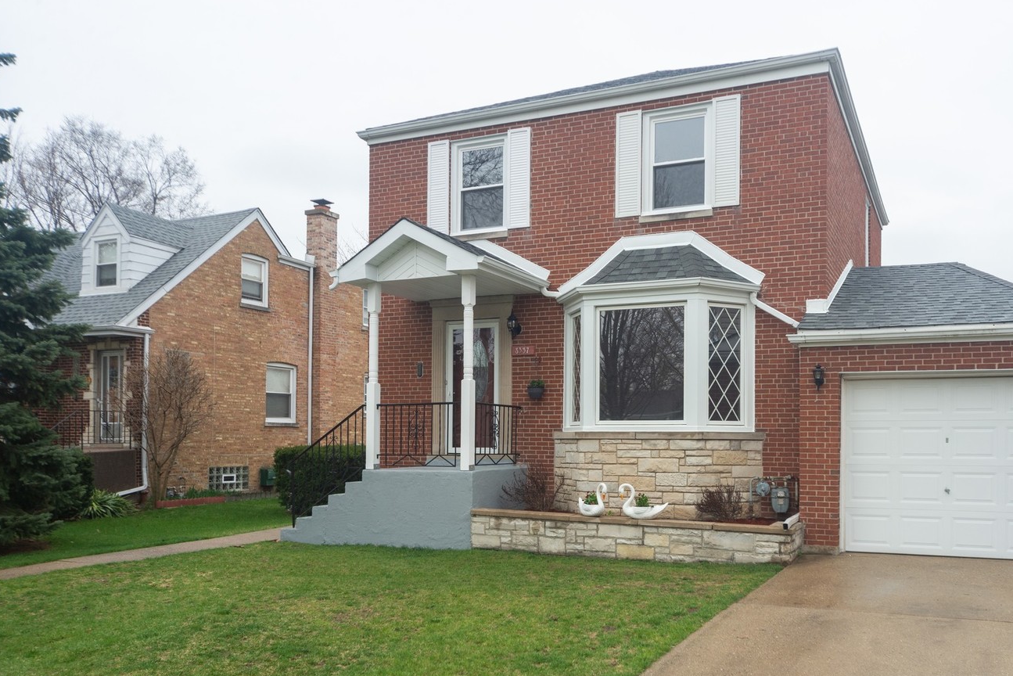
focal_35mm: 30
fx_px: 844
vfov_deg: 43.4
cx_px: 628
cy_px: 406
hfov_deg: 61.2
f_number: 8
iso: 320
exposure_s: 1/200
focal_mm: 24
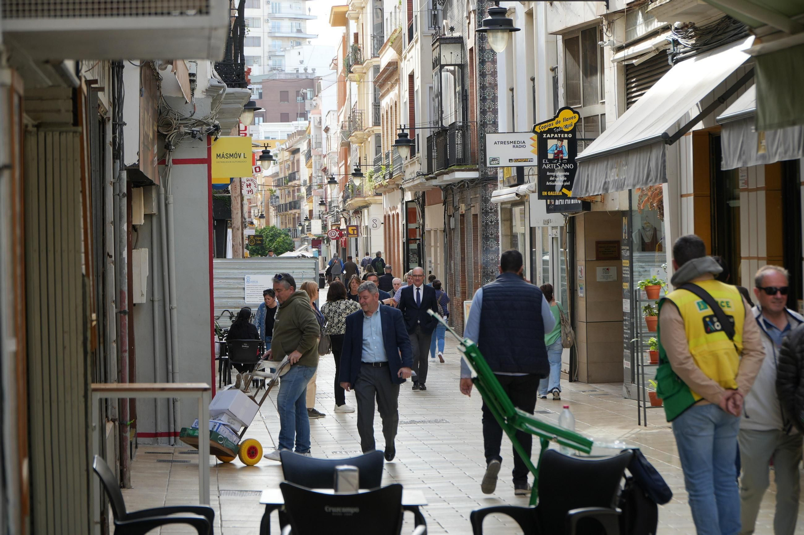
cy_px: 268
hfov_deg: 20.6
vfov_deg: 13.8
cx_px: 402
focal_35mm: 99
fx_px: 2210
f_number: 5
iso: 100
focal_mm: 66
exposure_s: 1/125
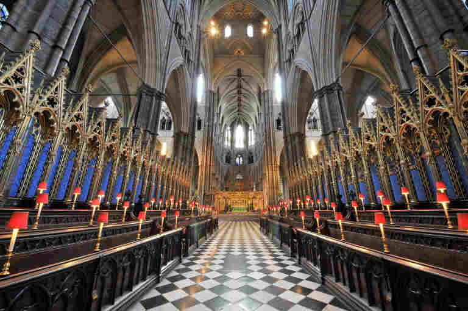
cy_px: 156
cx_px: 234
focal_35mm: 12
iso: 250
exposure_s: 4
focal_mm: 8
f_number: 22
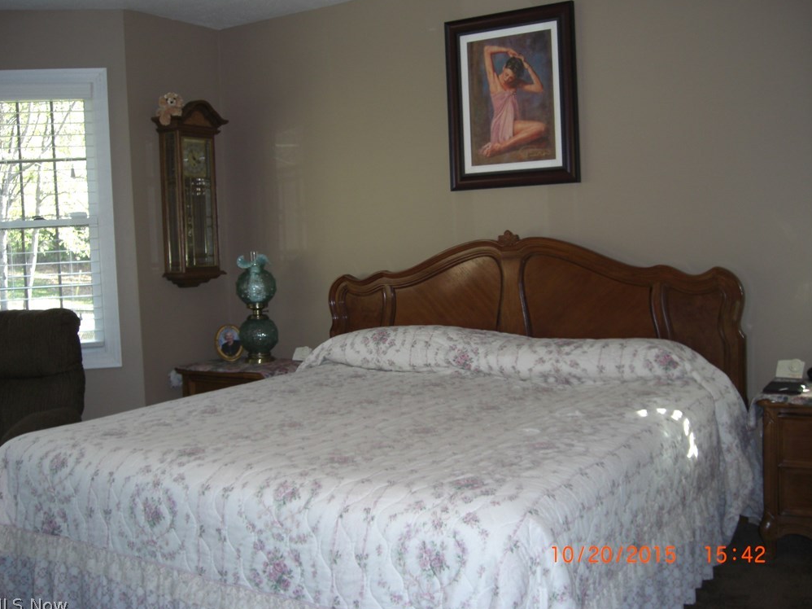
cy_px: 306
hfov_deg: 47.9
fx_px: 915
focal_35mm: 39
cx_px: 399
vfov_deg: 36.8
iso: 200
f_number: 2.8
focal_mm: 7.9
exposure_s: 1/60
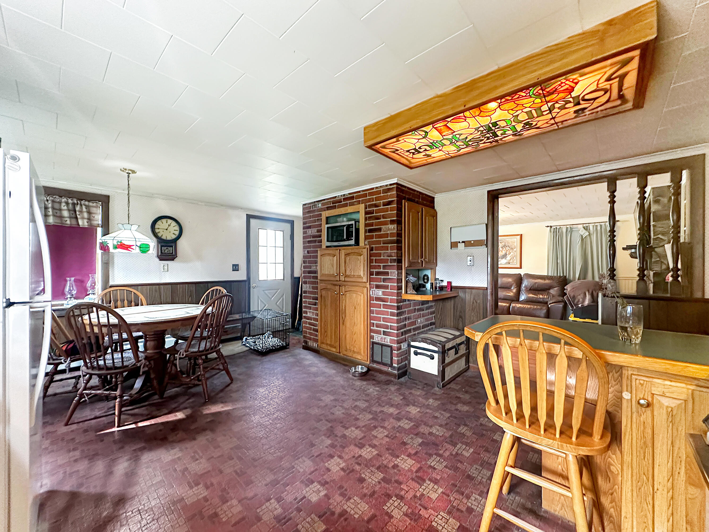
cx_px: 354
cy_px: 266
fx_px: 287
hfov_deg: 102.1
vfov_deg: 85.7
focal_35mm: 14
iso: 640
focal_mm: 2.22
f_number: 2.2
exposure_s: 1/60
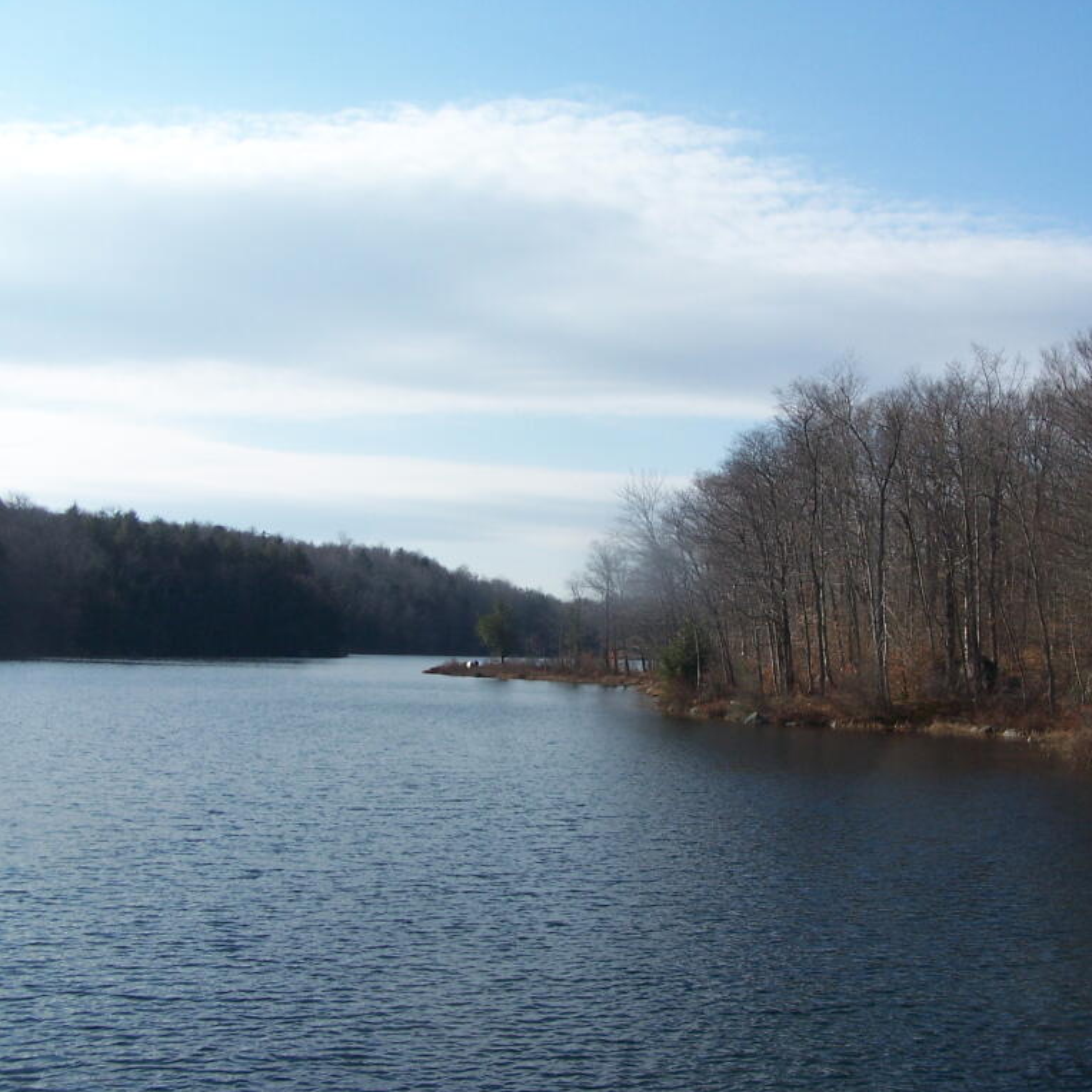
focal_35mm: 45
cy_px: 545
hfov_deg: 37.4
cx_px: 662
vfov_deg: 37.6
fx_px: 1606
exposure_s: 1/800
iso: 80
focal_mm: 6.3
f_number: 4
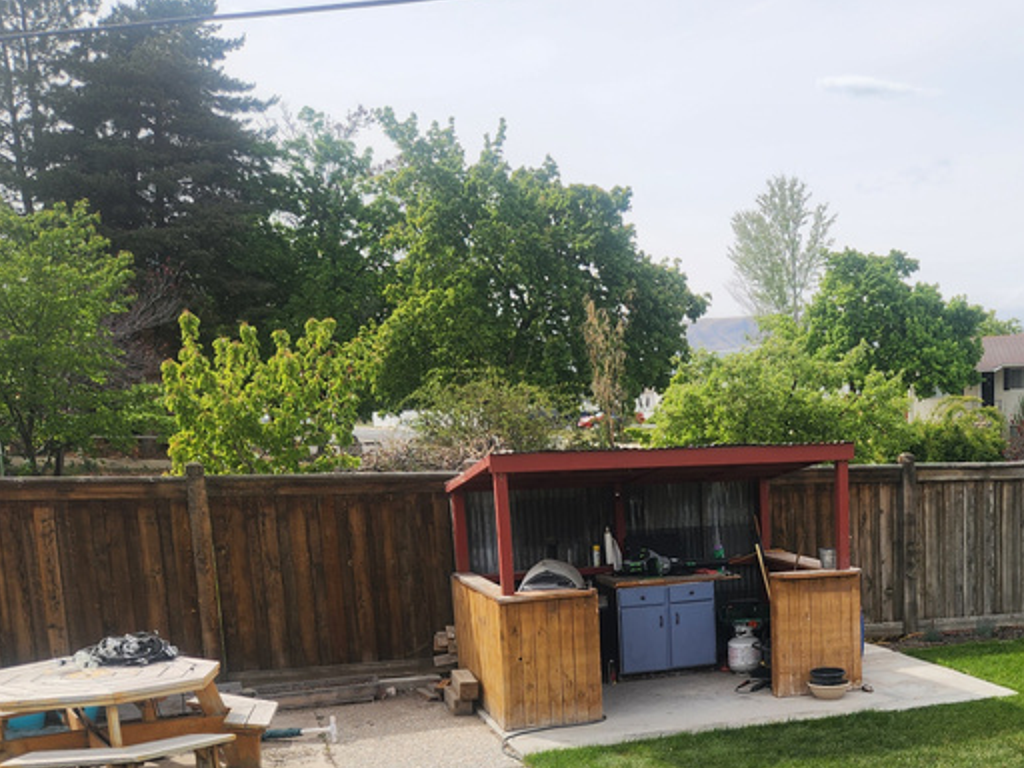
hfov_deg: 39.4
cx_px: 842
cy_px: 680
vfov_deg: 30.3
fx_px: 1361
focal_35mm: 46
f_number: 1.8
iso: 20
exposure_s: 1/1718
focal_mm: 5.4
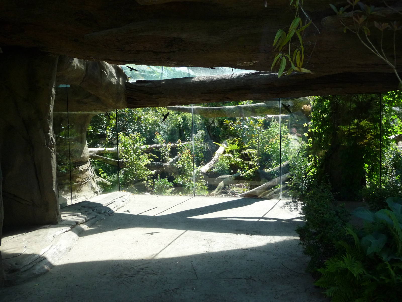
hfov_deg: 63.4
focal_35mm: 28
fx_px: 325
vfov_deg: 49.7
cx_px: 201
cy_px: 151
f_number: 3.3
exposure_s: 1/500
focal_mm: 4.7
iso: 250
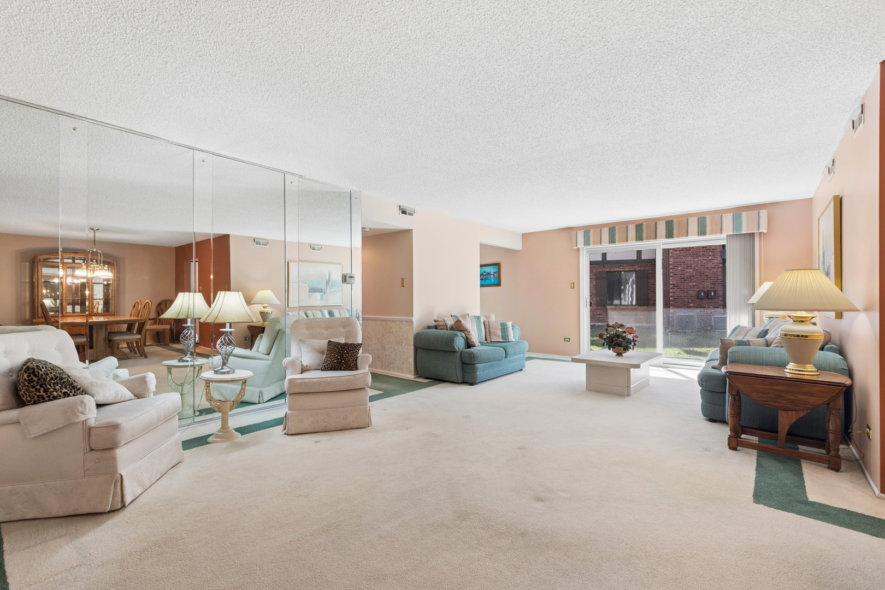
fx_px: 369
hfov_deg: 100.4
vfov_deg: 77.3
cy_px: 295
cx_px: 442
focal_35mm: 15
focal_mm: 10
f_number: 8
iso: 250
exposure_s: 1/40
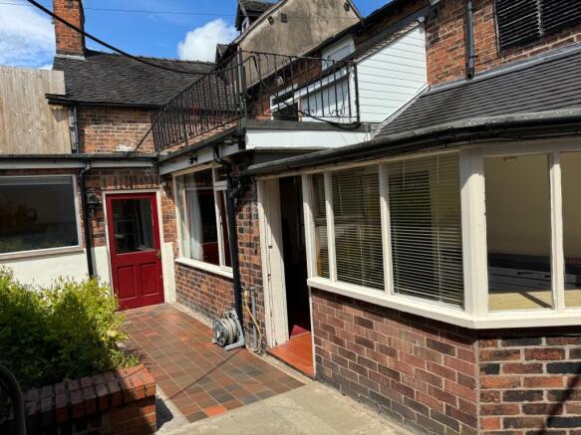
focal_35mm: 24
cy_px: 218
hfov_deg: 71.6
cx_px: 290
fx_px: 403
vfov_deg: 56.8
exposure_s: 1/4049
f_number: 1.78
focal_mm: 6.76
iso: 80
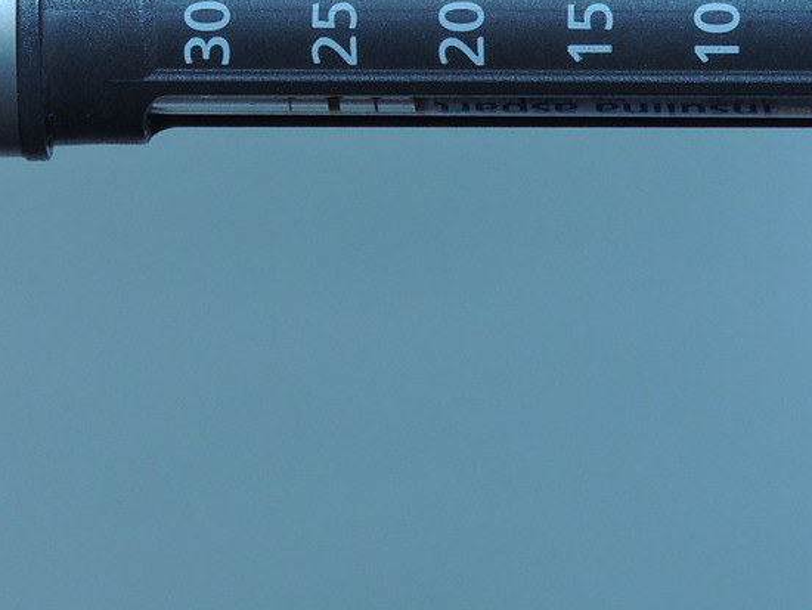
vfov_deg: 1.1
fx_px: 32080
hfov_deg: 1.5
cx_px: 306
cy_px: -4
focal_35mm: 1367
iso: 100
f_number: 4.9
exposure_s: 1/30
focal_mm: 83.8
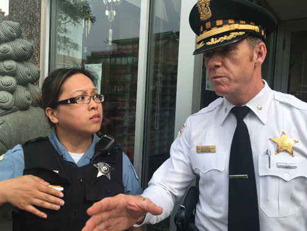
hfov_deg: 61.7
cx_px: 154
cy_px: 116
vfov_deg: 48.2
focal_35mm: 29
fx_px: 257
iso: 25
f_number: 2.2
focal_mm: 4.15
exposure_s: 1/693
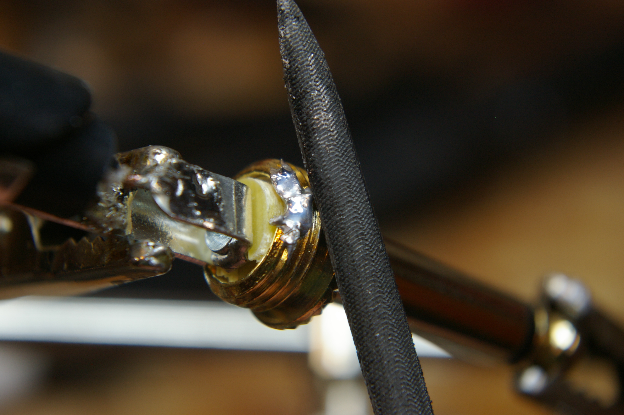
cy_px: 208
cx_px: 312
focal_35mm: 82
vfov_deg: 16.5
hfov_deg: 24.6
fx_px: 1429
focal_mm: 55
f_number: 8
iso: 400
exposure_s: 1/30
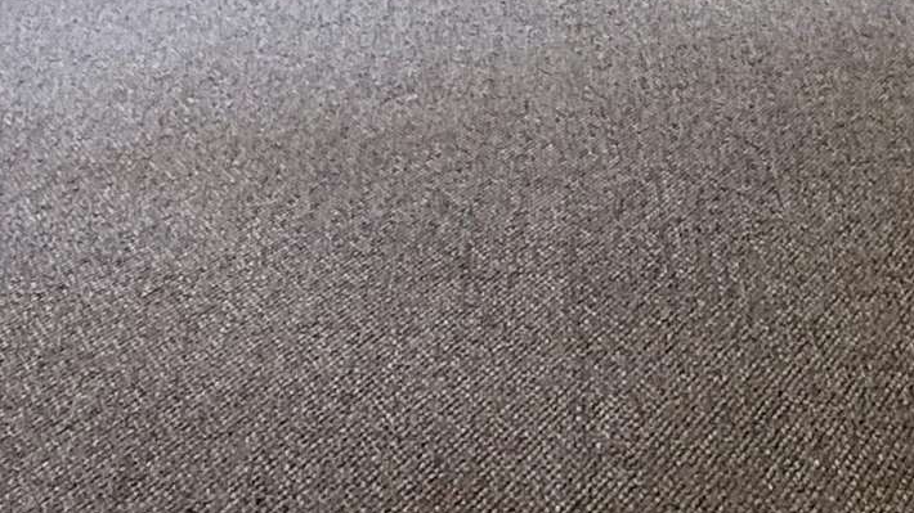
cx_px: 669
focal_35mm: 66
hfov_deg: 31.4
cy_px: -447
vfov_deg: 15.4
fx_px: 1599
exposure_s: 1/99
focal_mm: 2.22
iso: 100
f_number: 2.2
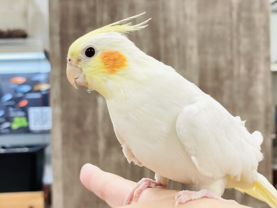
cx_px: 138
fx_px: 416
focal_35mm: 52
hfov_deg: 36.8
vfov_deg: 28.0
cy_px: 104
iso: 125
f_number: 2
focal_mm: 6
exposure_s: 1/99
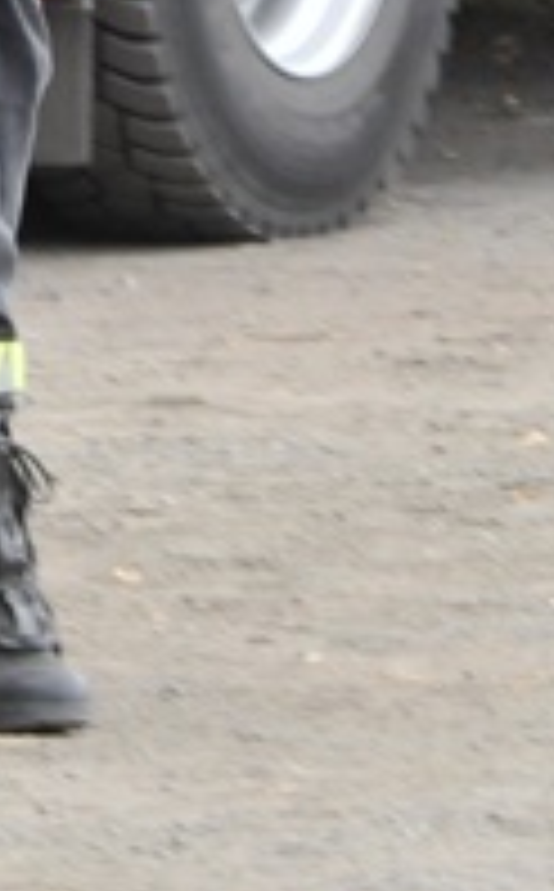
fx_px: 19692
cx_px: 315
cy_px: -135
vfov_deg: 2.6
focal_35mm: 812
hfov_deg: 1.6
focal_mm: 105
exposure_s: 1/125
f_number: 14
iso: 1000
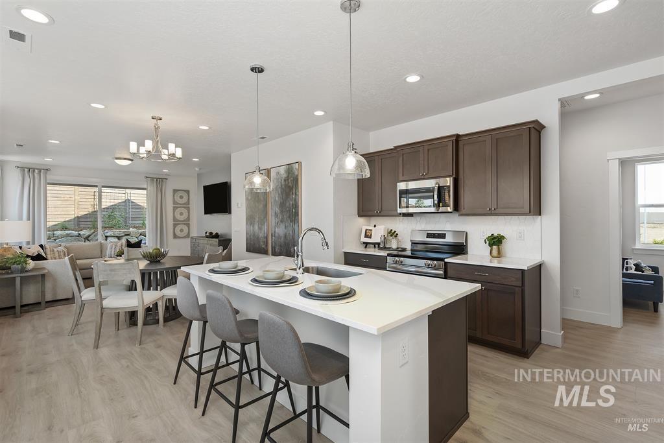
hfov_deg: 96.7
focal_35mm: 16
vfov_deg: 73.8
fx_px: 295
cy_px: 222
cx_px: 332
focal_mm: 16
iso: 320
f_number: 6.3
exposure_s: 1/25
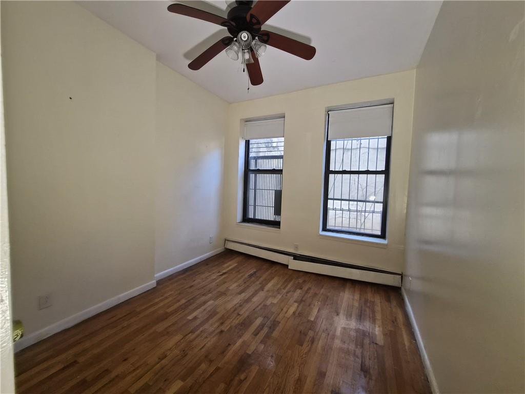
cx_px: 262
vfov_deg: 89.9
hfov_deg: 106.2
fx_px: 197
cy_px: 197
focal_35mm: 13
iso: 160
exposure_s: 1/60
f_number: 2.2
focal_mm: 1.7
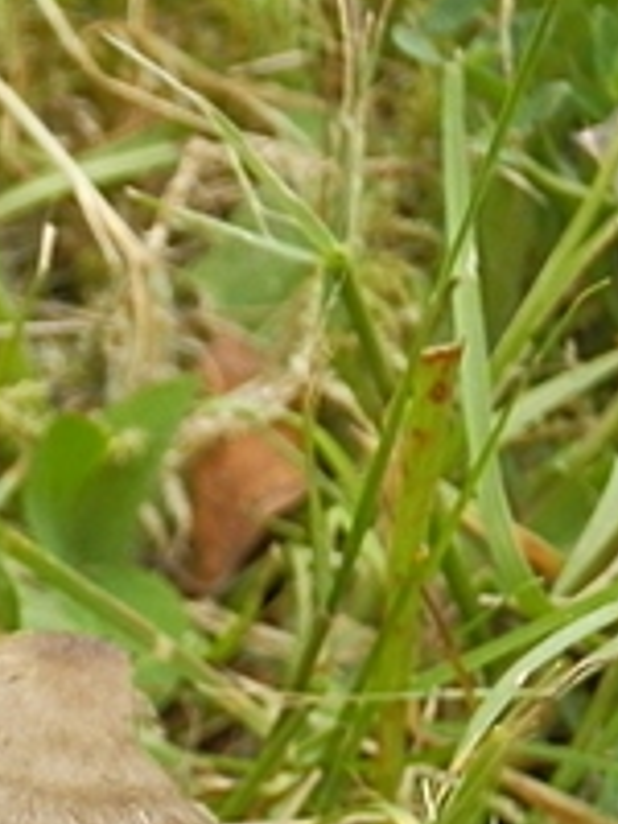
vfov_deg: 13.0
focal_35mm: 148
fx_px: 3523
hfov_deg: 9.5
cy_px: 964
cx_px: -503
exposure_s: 1/320
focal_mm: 6.7
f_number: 3.9
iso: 200
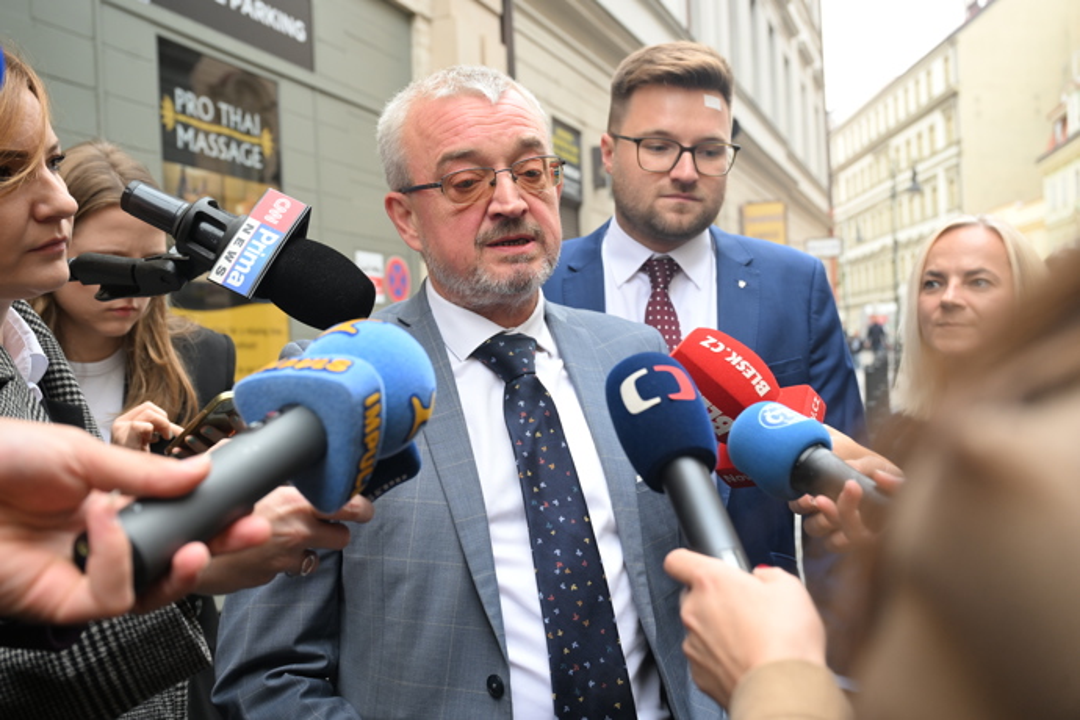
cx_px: 540
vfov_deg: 39.4
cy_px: 360
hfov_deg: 56.5
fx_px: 1005
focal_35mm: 34
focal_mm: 33.5
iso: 640
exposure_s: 1/250
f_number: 4.5
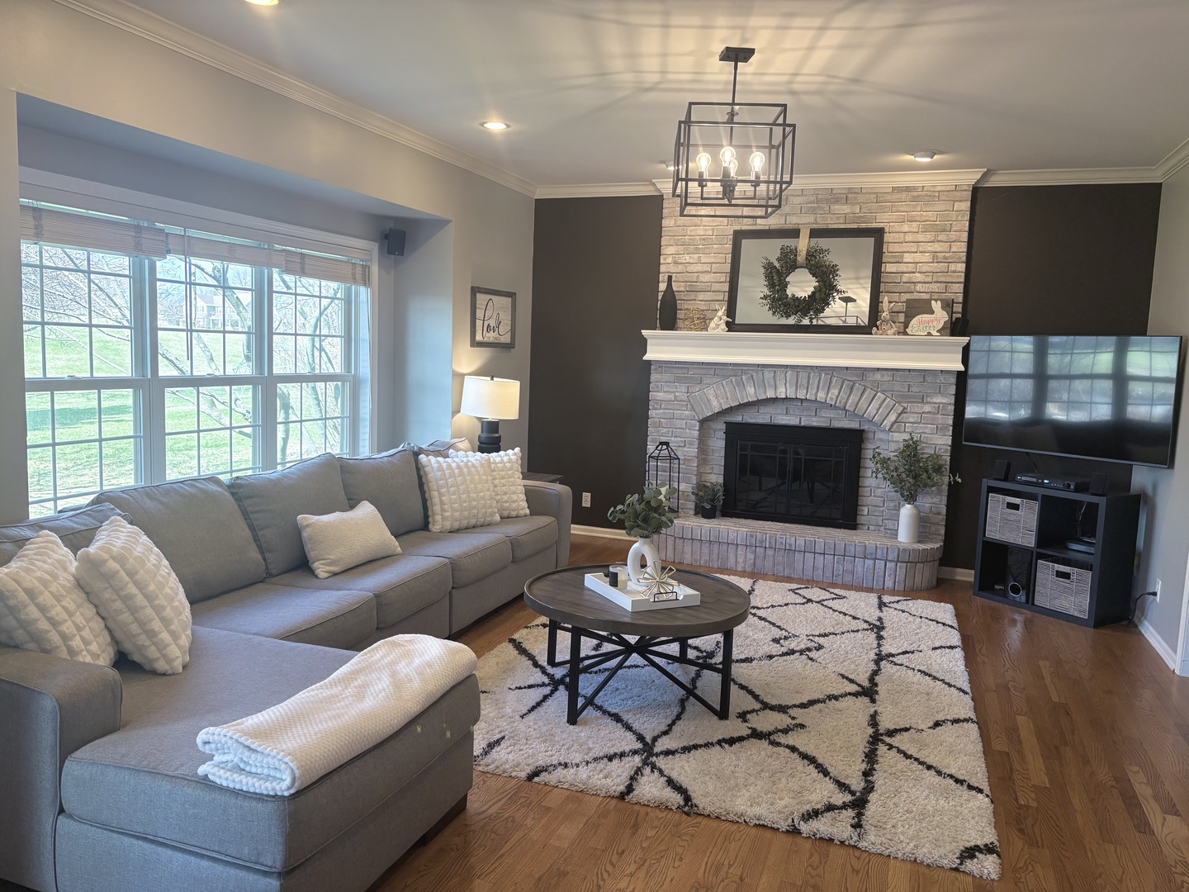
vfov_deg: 53.1
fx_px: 893
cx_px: 594
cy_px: 446
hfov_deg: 67.3
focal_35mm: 26
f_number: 1.6
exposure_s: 1/120
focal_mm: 5.96
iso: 125
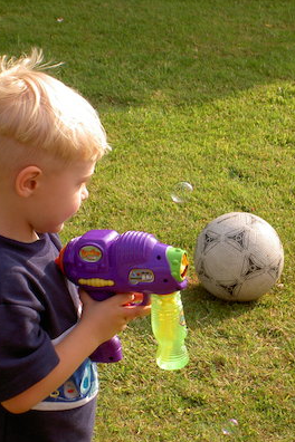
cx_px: 84
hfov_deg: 9.6
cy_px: 221
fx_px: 1758
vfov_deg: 14.3
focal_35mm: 143
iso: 50
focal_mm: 16.8
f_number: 4.9
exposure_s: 1/250
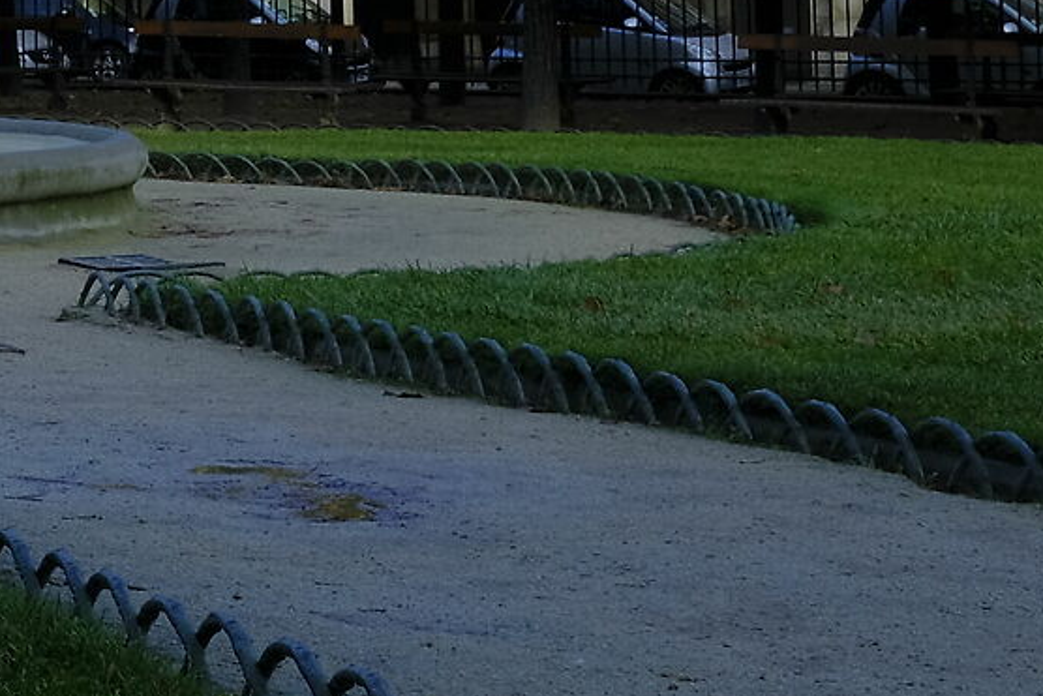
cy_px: -386
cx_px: -975
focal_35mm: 151
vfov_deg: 8.8
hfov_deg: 12.2
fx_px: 4376
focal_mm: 23
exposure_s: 1/52
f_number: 11
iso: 200
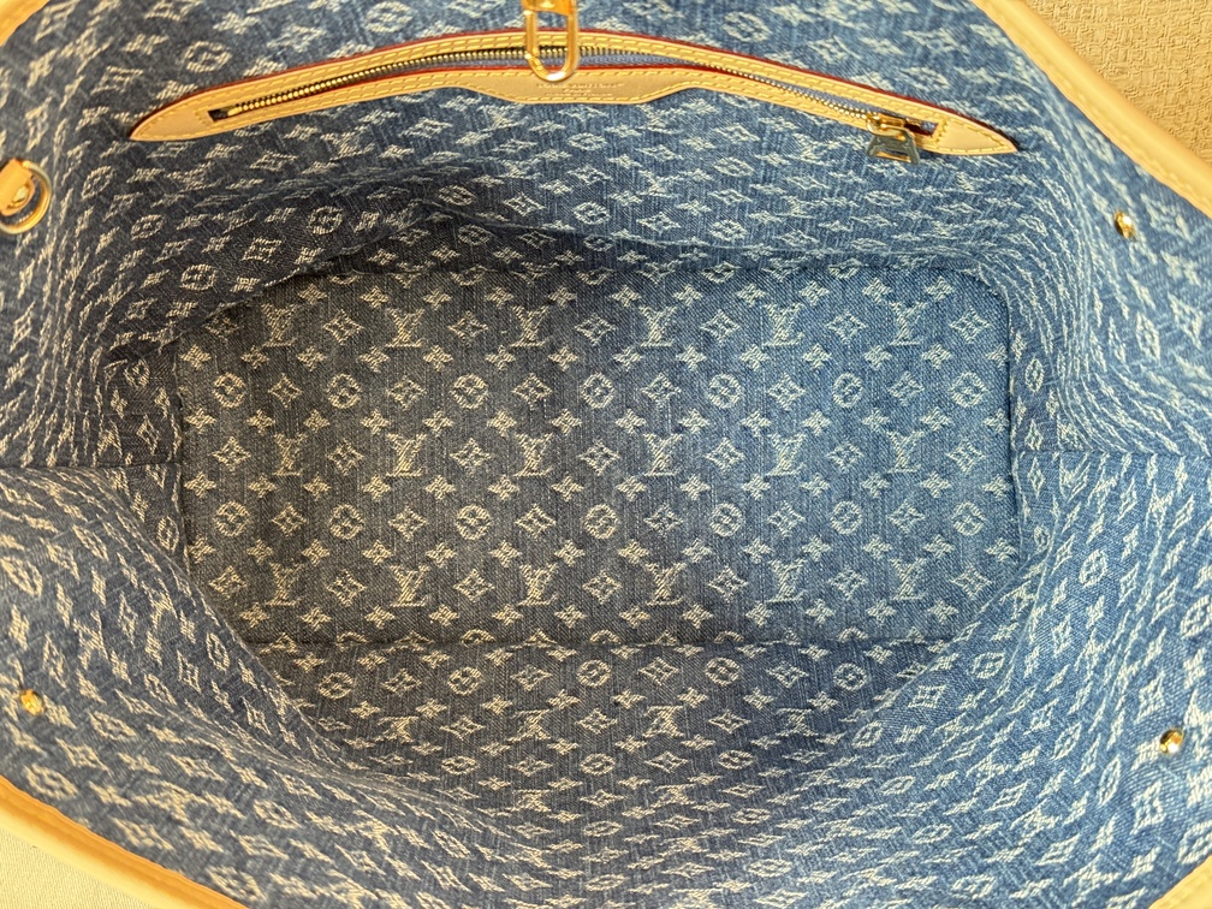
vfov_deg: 30.3
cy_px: 454
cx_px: 606
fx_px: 1681
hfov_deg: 39.7
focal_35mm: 48
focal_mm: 6.76
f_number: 1.78
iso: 250
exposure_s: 1/33
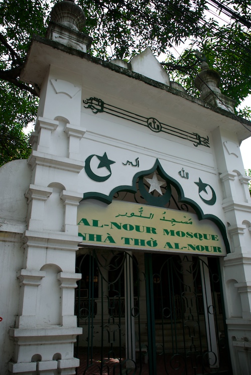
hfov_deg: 48.0
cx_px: 126
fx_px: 282
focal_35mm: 27
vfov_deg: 67.3
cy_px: 188
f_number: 3.5
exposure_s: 1/200
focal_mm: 18
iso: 100
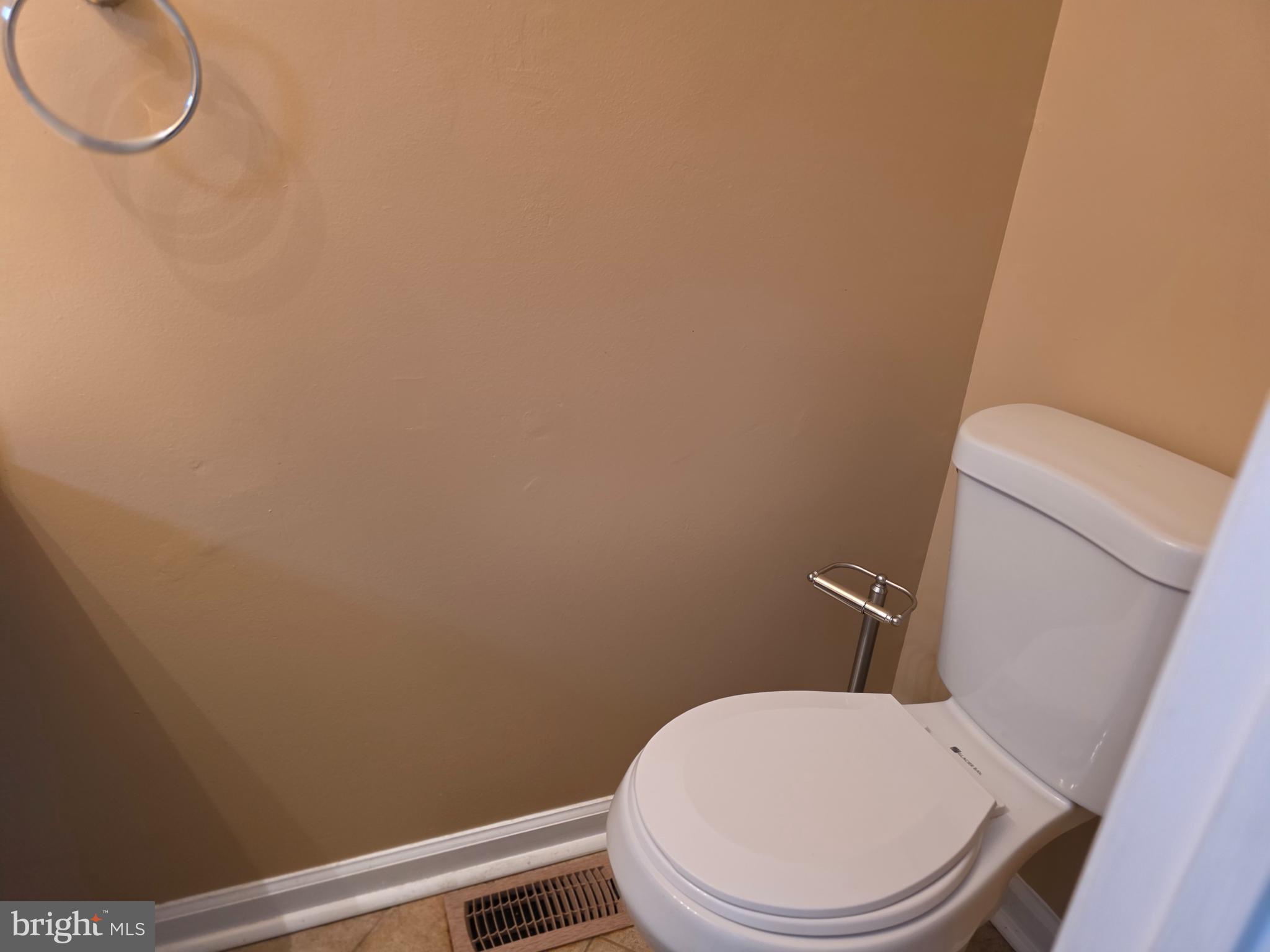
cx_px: 635
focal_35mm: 23
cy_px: 476
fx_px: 844
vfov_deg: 58.9
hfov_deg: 73.9
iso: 320
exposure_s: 1/120
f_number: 1.7
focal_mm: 6.3
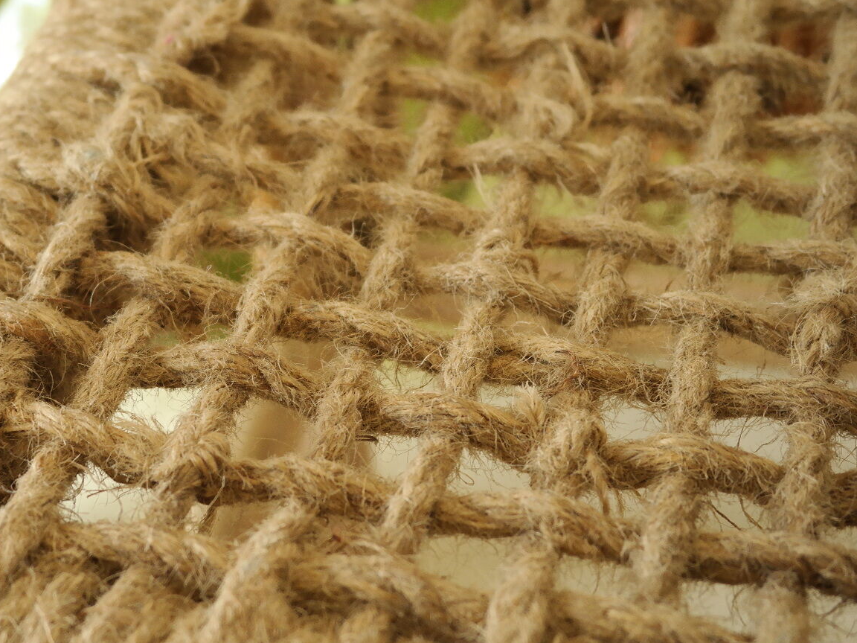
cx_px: 231
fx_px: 1535
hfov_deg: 30.7
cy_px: 368
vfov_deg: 23.6
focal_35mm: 62
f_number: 5.6
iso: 800
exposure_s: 1/30
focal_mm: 28
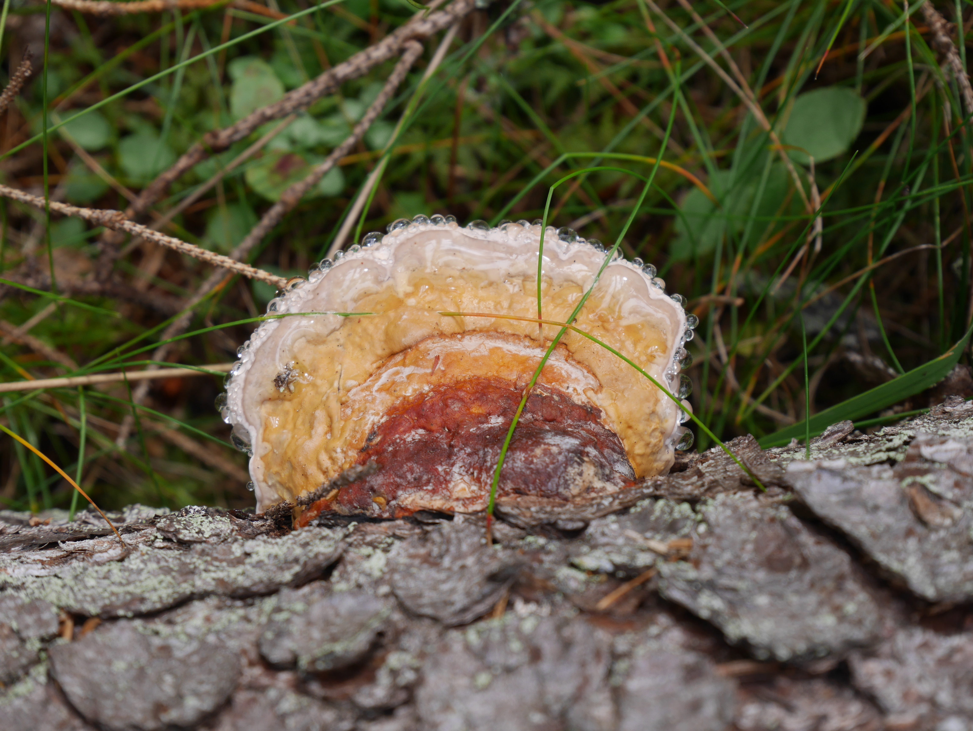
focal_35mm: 64
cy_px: 366
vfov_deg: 22.9
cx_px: 486
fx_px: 1800
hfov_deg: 30.3
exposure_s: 1/100
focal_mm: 32
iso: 200
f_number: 5.6
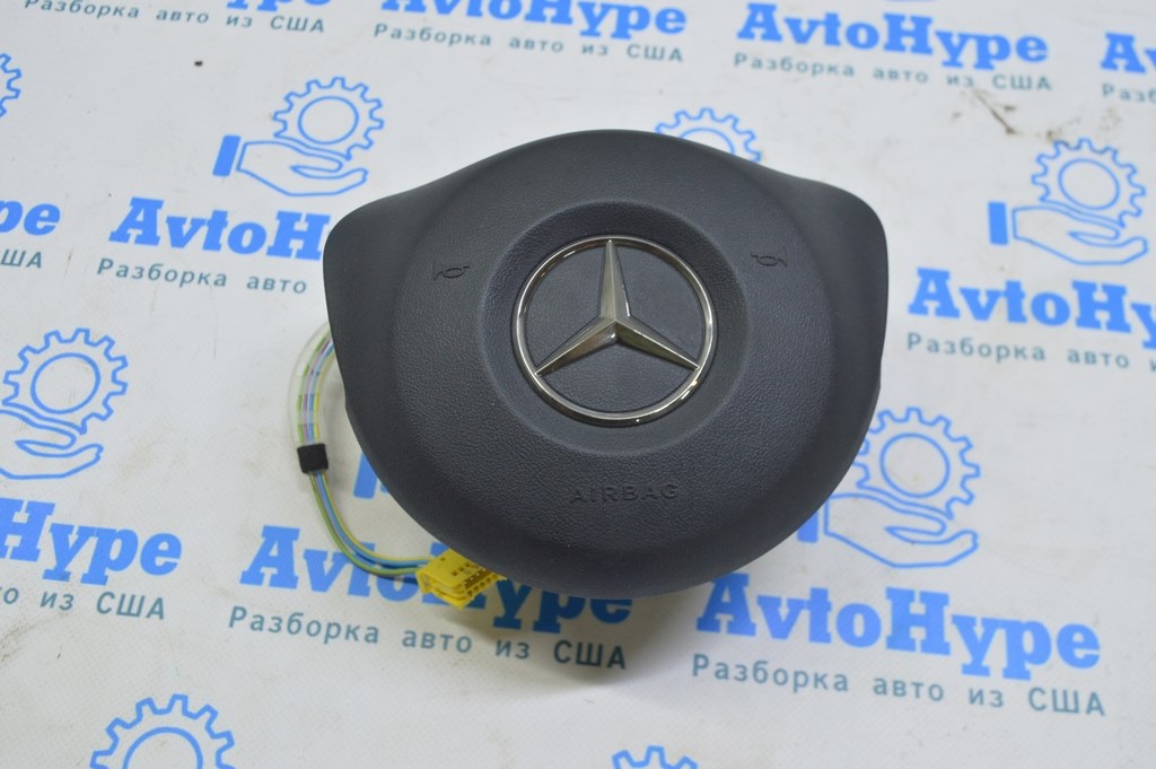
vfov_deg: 35.4
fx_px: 1203
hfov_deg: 51.3
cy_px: 384
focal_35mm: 38
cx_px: 578
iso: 400
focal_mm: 25
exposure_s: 1/20
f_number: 5.6
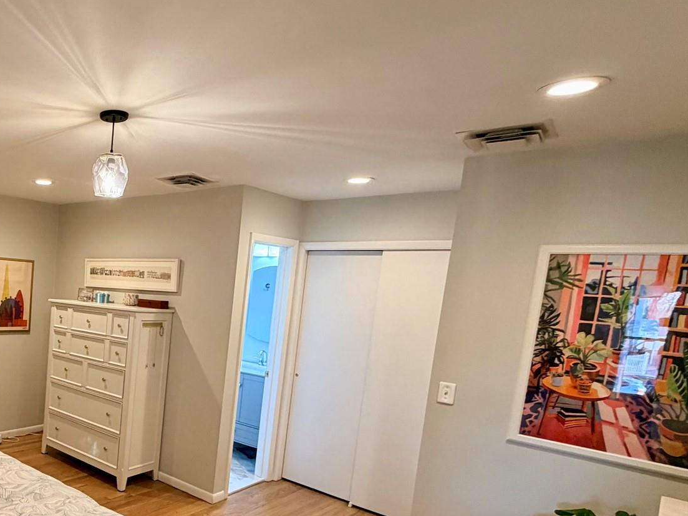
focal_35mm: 26
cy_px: 336
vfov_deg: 52.2
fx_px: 517
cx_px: 61
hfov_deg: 57.2
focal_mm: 2.22
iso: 250
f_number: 2.2
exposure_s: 1/60
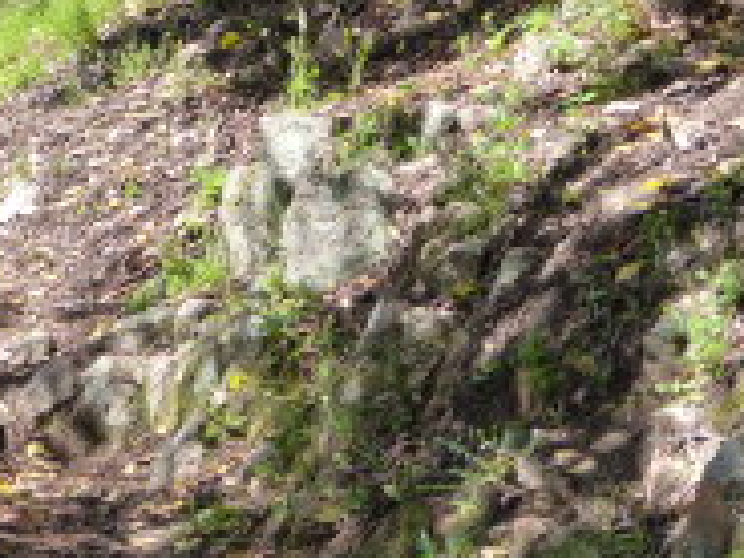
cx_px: -20
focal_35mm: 187
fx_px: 4019
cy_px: 12
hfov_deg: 10.5
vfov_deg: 7.9
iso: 160
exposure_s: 1/250
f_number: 4
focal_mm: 15.5
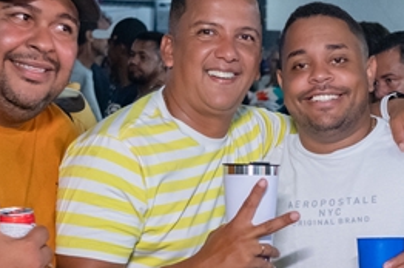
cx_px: 318
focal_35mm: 102
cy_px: 262
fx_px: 1143
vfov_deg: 13.2
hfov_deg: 19.8
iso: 2500
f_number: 2.8
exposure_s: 1/320
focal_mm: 24
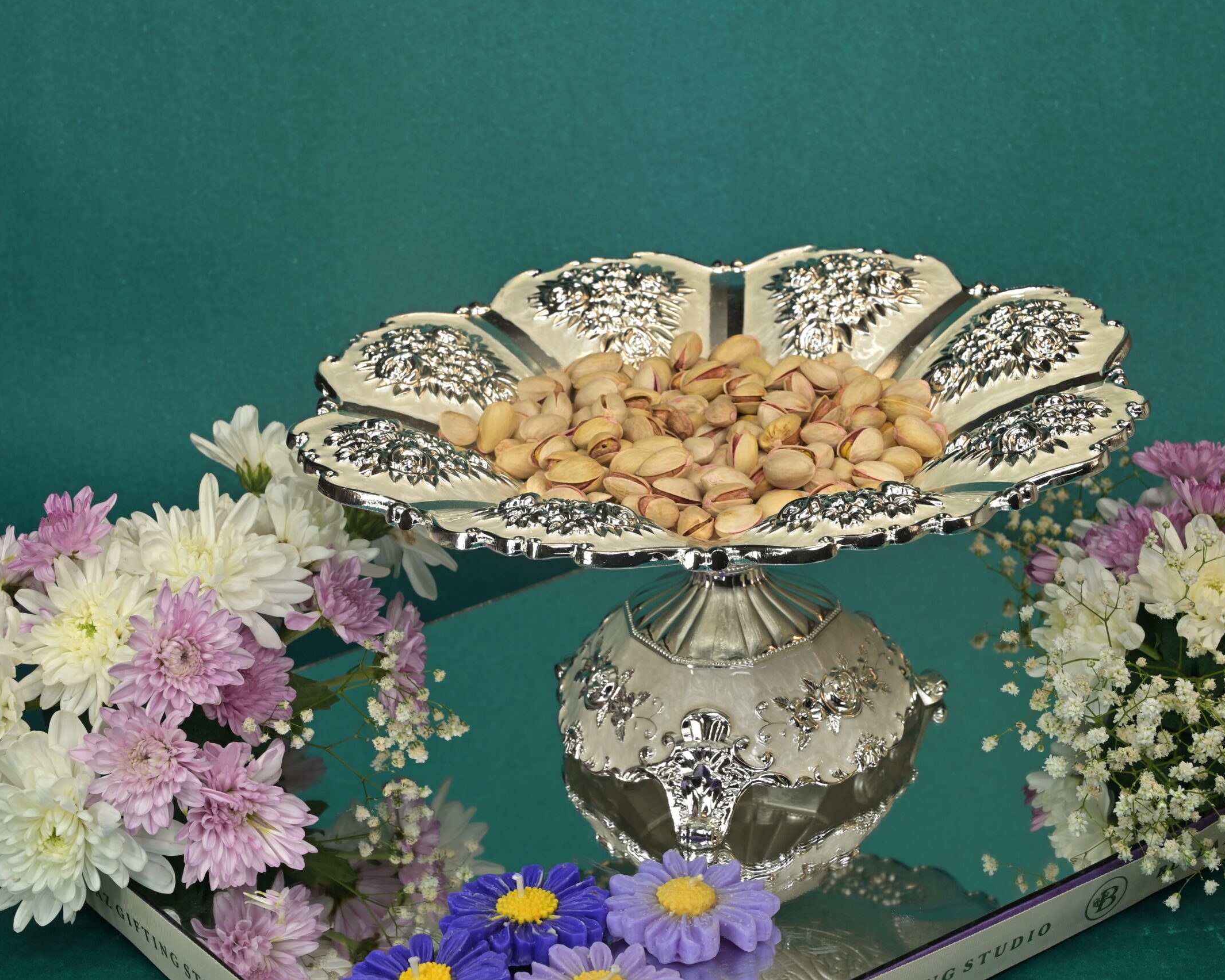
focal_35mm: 79
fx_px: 2864
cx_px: 698
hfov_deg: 24.1
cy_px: 489
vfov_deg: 19.4
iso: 160
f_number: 13
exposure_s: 1/13
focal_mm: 70
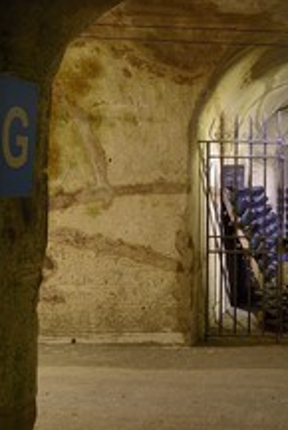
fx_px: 719
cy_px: 176
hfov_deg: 21.2
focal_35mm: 60
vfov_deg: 33.3
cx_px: 336
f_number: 7.1
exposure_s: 13
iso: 400
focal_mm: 31
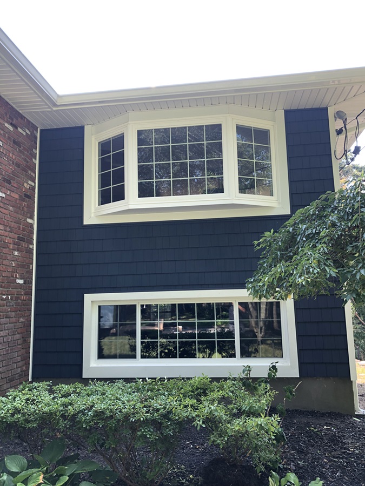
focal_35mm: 28
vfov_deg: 63.4
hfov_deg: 49.7
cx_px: 182
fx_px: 394
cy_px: 243
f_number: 1.8
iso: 25
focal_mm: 3.99
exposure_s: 1/120
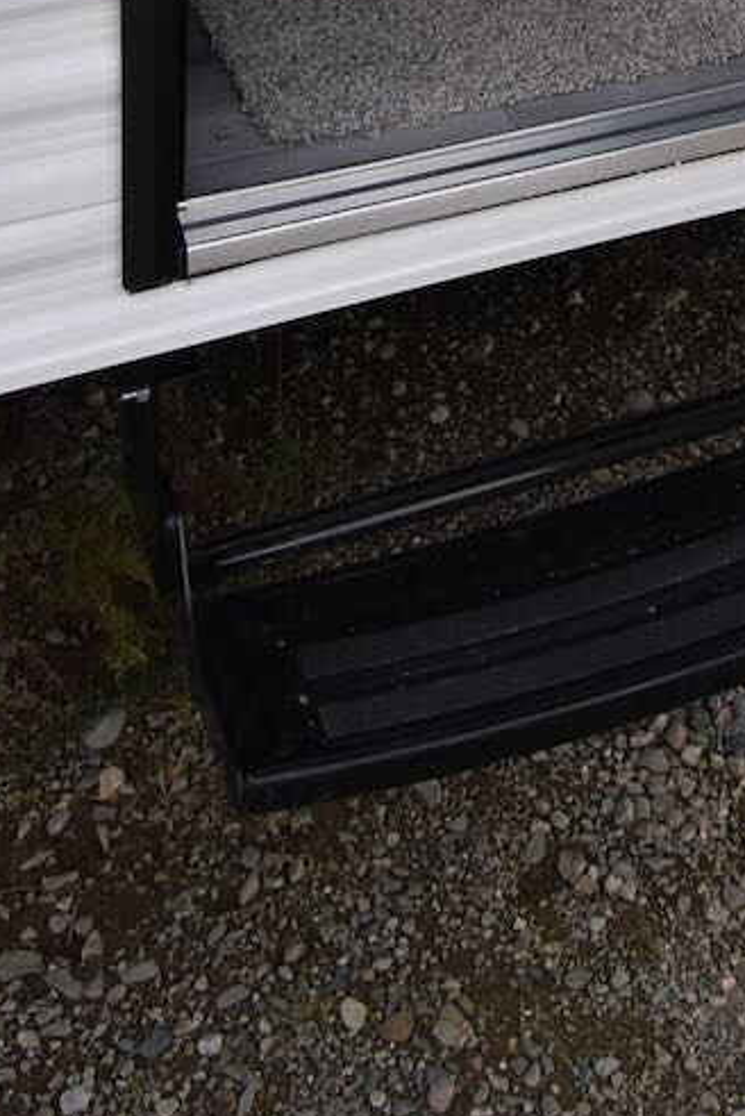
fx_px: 2046
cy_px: -825
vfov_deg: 21.5
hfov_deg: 20.0
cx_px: 759
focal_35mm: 66
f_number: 8
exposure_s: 1/250
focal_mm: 12
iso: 280
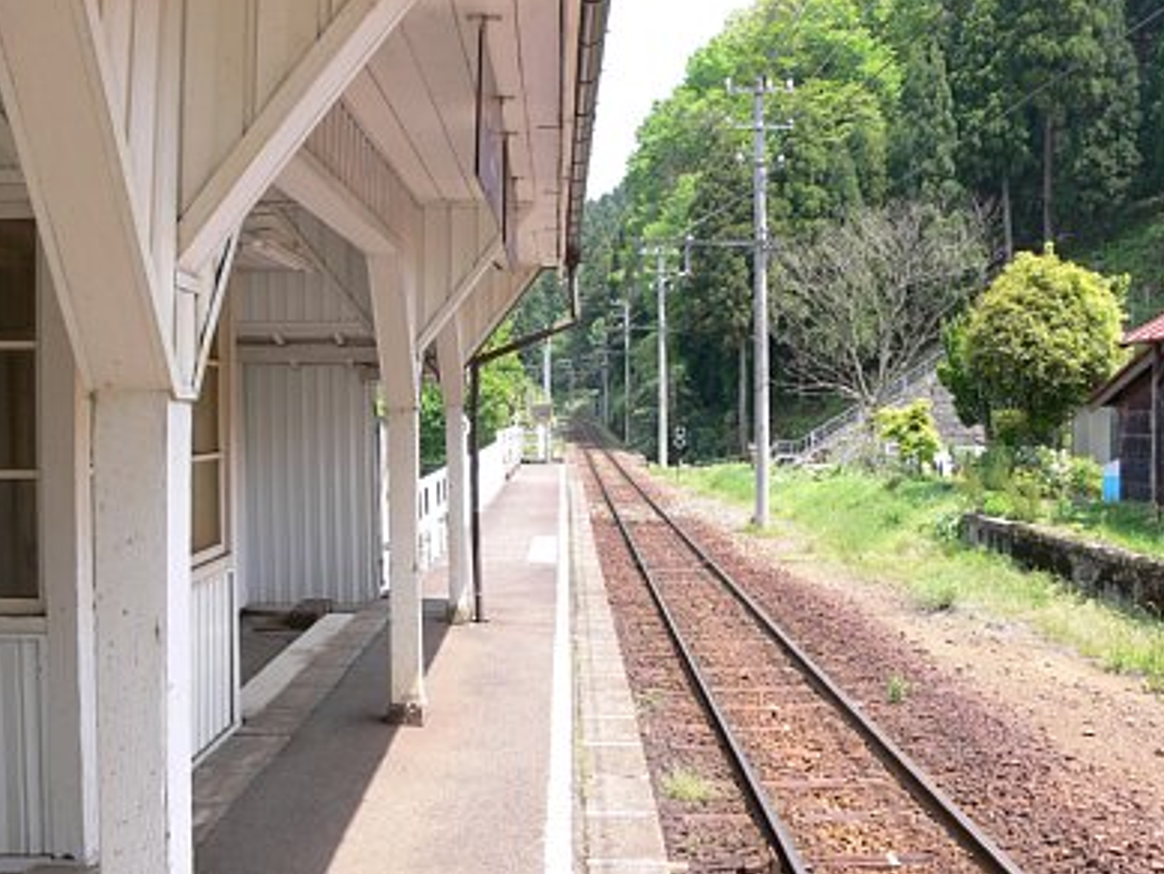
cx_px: 578
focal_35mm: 36
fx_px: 1211
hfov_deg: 51.3
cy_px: 434
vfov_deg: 39.7
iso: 80
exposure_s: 1/100
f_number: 5
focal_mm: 7.4
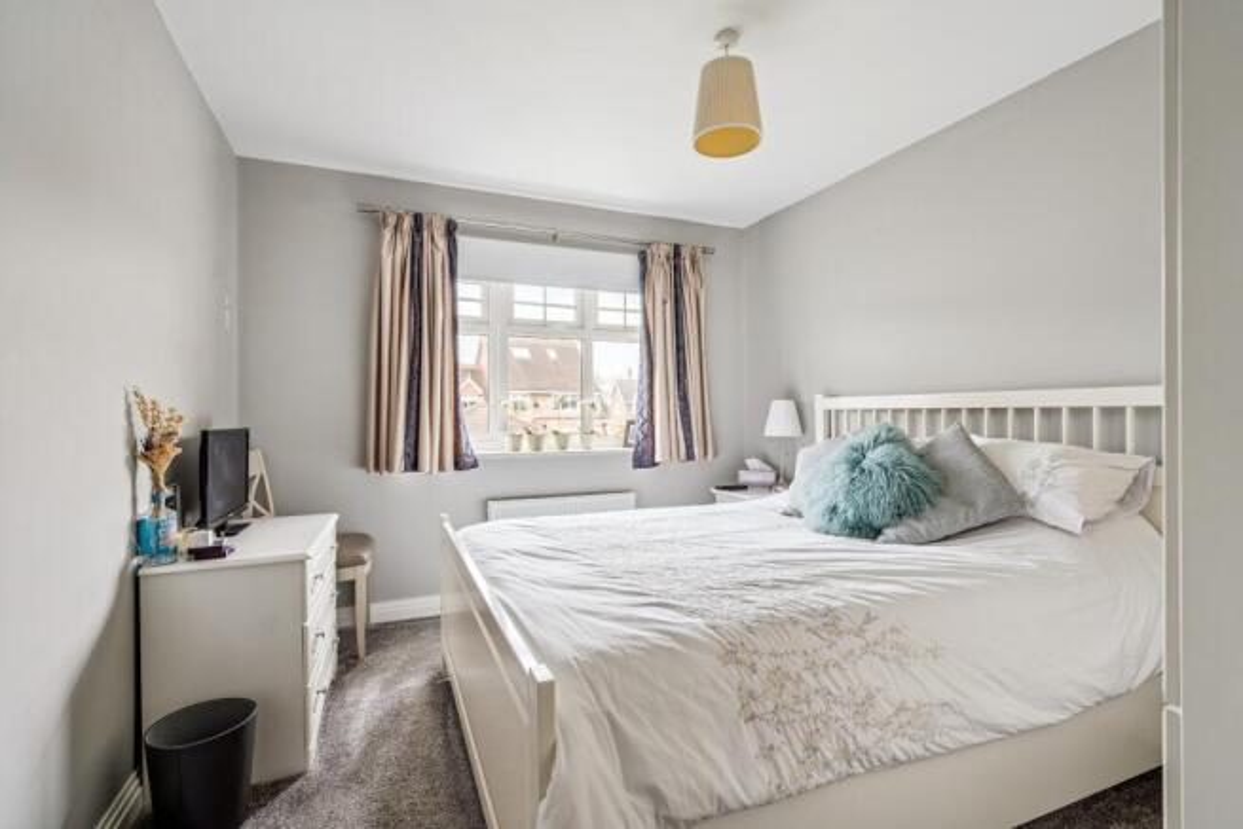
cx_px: 622
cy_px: 414
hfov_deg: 96.7
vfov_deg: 73.8
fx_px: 553
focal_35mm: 16
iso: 320
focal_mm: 16
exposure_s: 1/5
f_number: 4.5
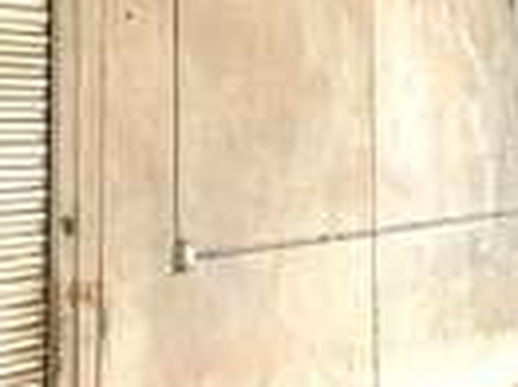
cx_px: 348
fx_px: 1899
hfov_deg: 15.5
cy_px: -8
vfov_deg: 11.5
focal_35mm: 127
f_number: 1.6
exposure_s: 1/40
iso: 640
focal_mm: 4.2
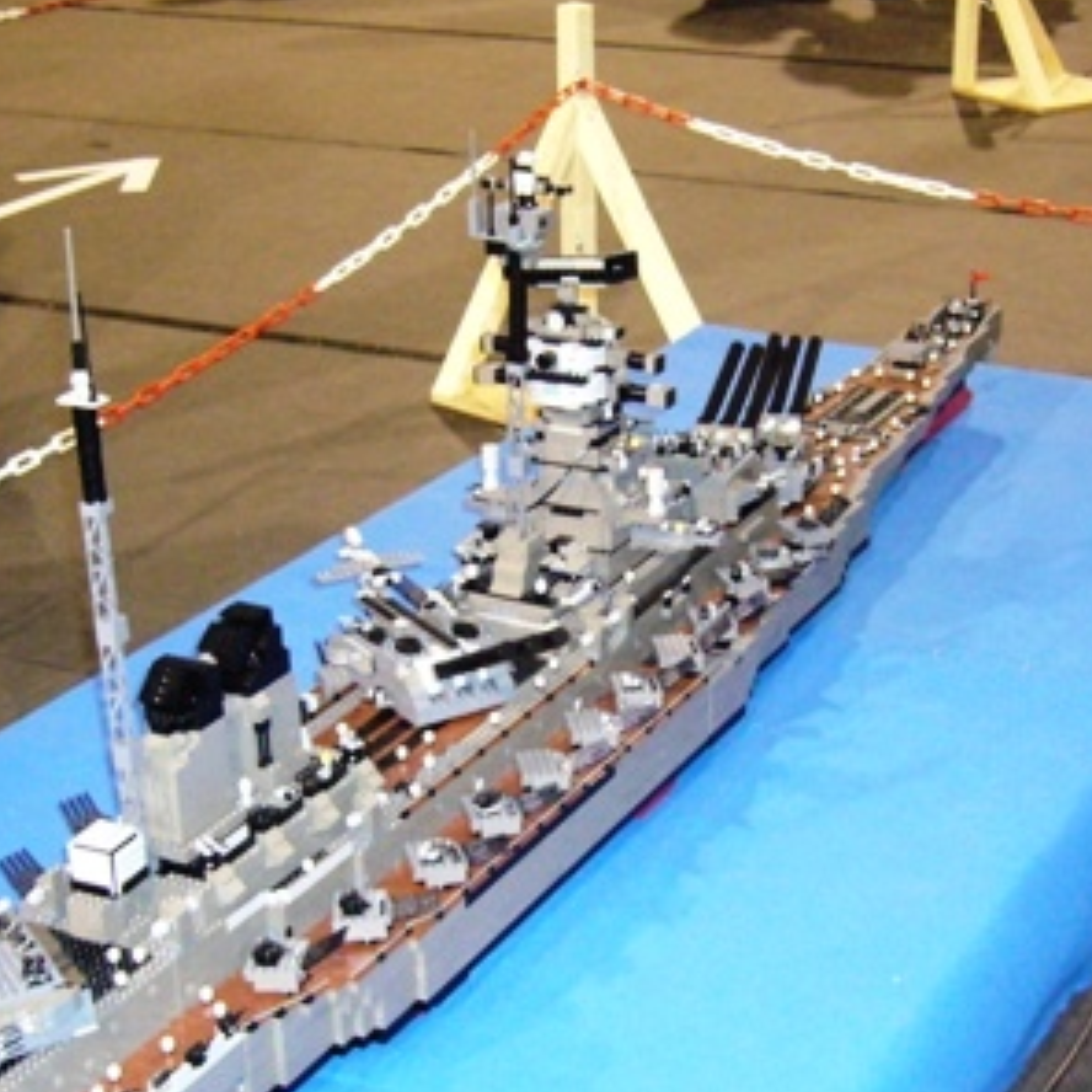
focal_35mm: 67
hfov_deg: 25.7
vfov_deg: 25.7
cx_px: 612
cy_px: 649
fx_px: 2391
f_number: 2.8
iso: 400
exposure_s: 1/30
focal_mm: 5.8
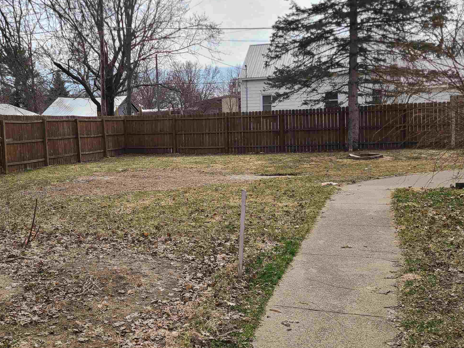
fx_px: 550
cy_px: 180
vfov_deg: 35.1
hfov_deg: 45.3
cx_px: 165
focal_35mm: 41
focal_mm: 5.4
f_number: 1.8
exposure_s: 1/2277
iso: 40
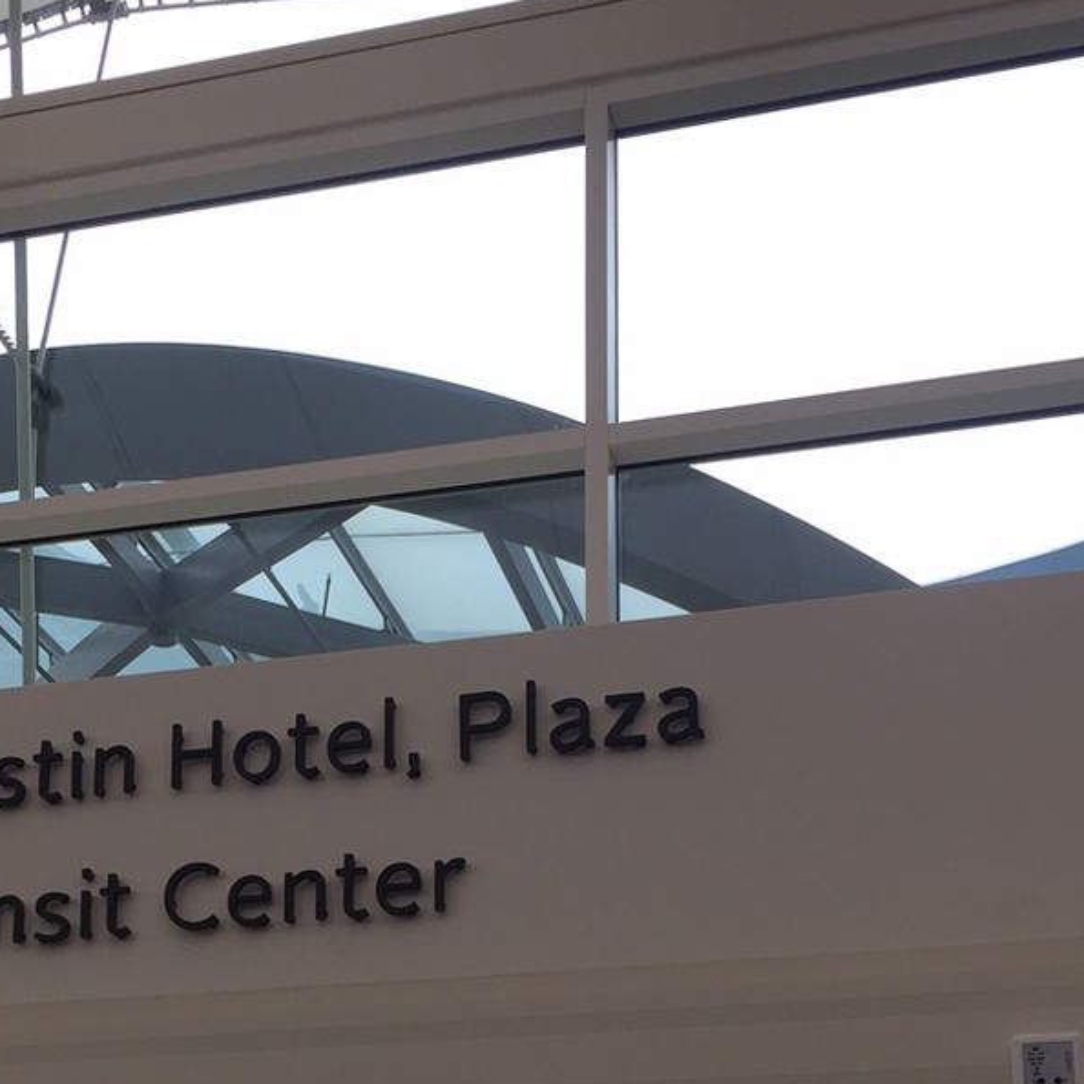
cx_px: 214
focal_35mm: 69
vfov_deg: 24.1
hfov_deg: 24.6
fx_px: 2445
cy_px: 1048
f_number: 2.2
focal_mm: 4.15
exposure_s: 1/180
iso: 32
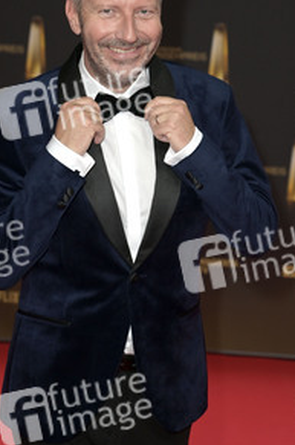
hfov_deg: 11.7
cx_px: 118
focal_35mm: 117
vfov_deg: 17.5
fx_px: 1443
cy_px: 180
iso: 1000
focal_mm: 85
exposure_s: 1/250
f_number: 5
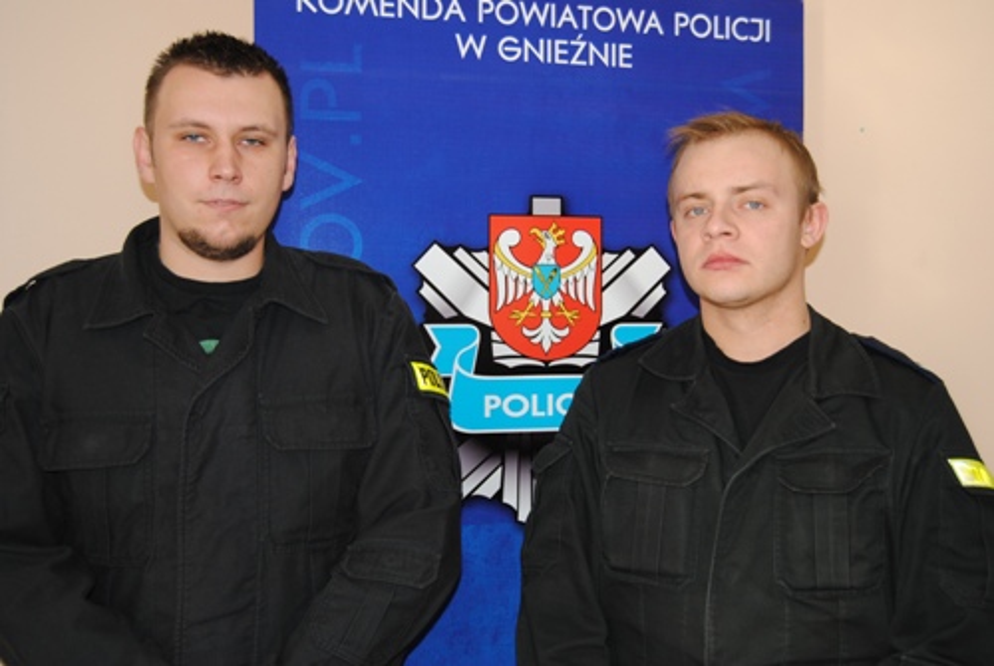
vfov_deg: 29.0
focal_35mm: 46
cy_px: 333
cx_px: 497
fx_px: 1286
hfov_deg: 42.3
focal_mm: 31
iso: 200
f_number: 4.2
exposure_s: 1/60
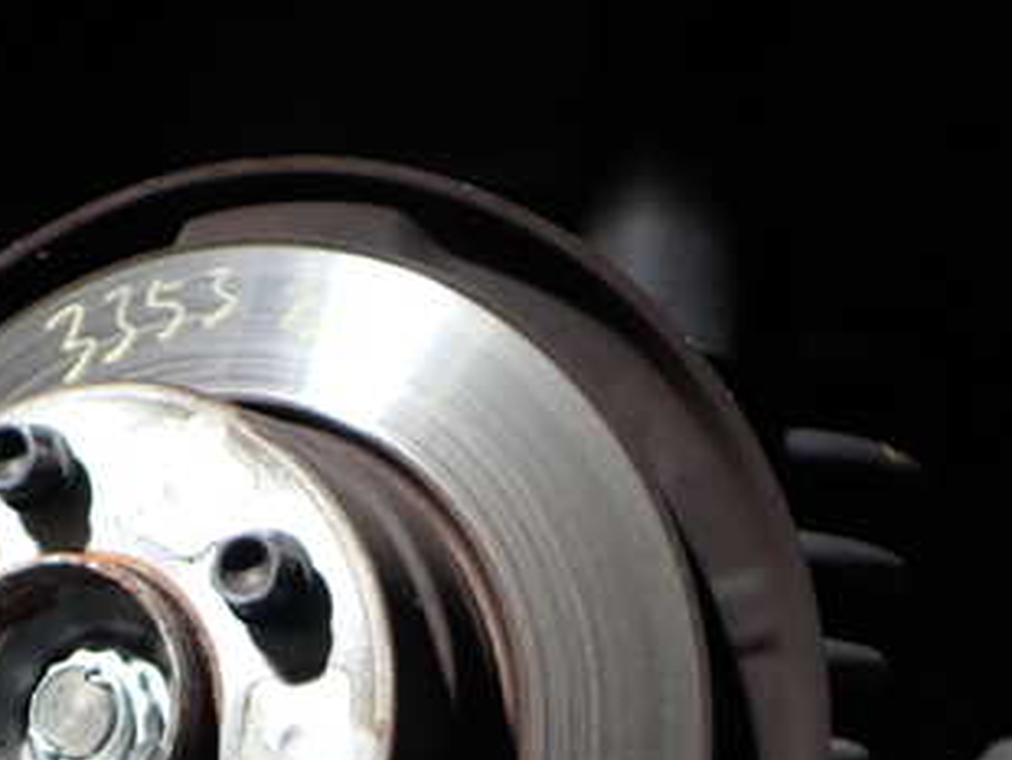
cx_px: 333
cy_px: 727
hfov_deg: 32.9
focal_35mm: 58
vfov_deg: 24.3
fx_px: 1697
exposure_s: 1/200
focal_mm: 5.4
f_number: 2.3
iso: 100
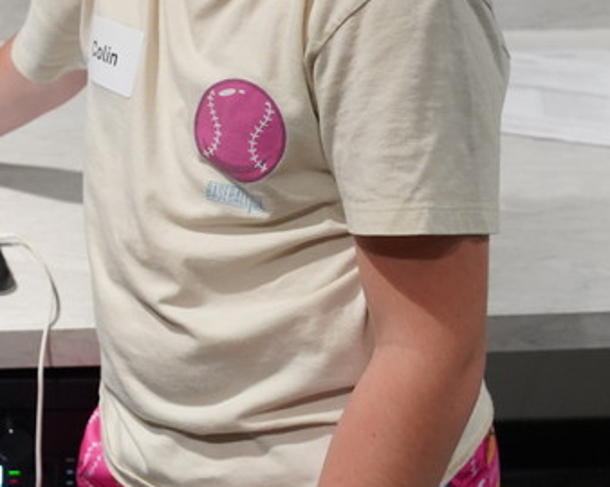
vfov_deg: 19.8
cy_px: -46
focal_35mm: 74
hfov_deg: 23.7
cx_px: -101
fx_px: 1335
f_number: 4
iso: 5000
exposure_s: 1/160
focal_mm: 26
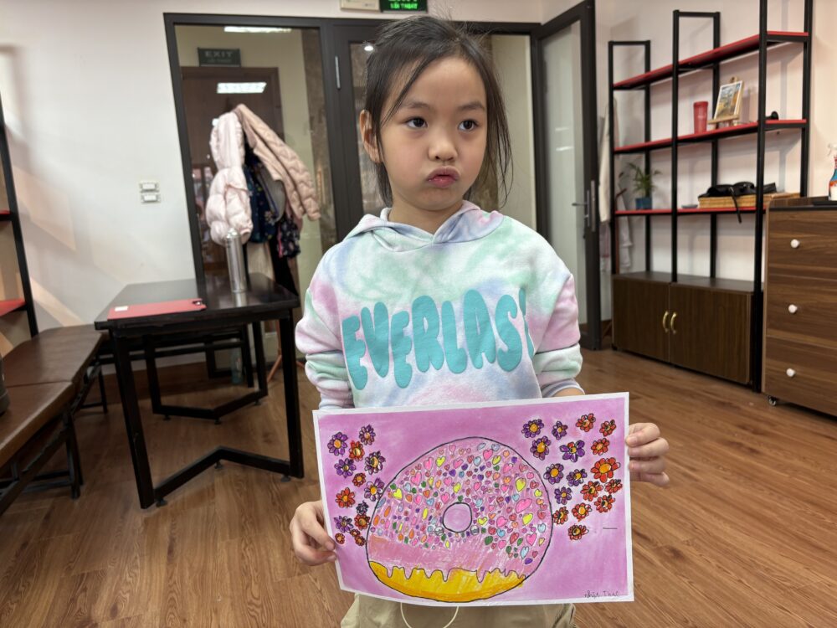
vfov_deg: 53.1
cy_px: 314
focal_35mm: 26
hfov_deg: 67.3
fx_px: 629
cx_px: 418
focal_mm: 5.96
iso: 64
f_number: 1.6
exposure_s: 1/50
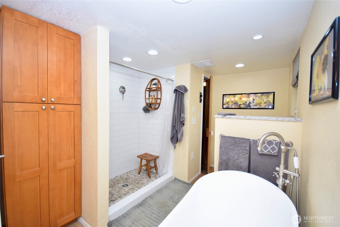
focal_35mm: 15
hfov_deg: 100.4
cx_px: 170
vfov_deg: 77.4
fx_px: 142
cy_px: 114
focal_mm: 10
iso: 400
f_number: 4.5
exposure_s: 1/80
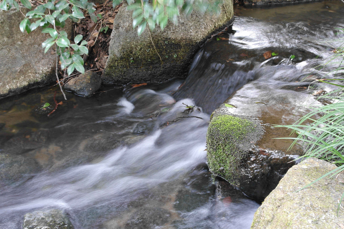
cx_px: 172
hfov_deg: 42.8
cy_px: 114
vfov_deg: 29.2
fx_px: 439
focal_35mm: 46
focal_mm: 30
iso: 800
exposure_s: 1/2.5
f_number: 13
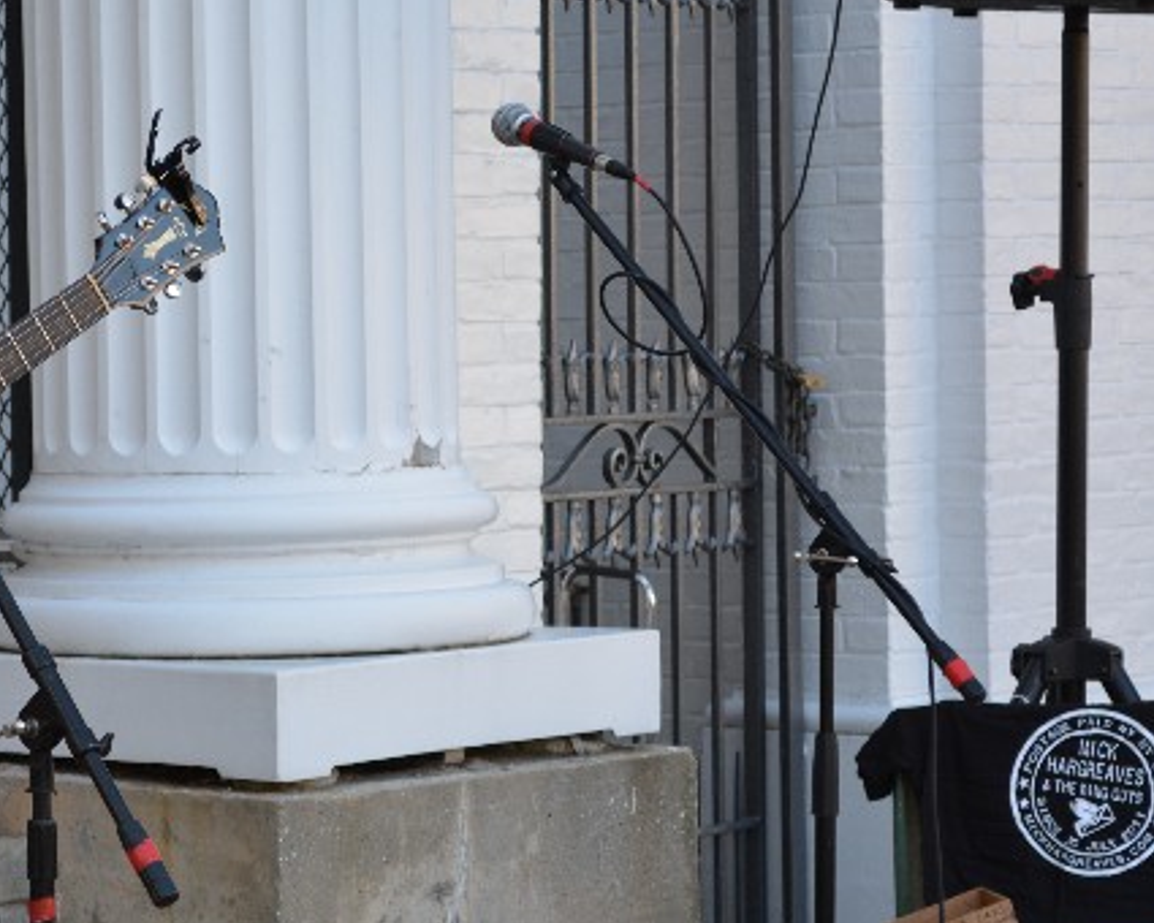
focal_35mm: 146
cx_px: 228
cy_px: 498
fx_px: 4983
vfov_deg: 10.6
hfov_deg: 13.1
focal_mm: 55
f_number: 5.6
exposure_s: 1/125
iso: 320
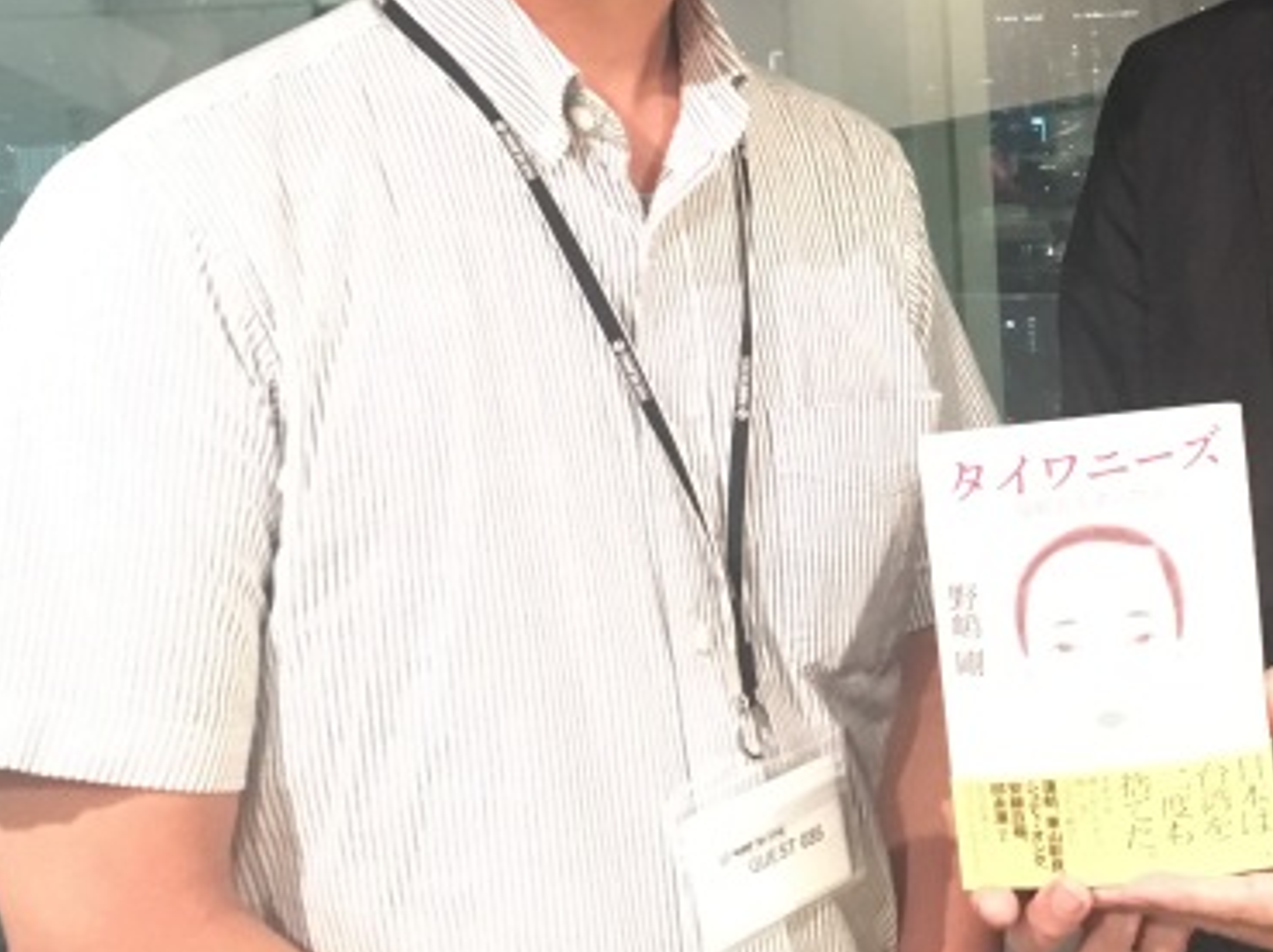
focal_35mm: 59
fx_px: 2168
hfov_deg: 31.4
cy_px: 114
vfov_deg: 24.2
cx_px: 1118
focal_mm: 4.15
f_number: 2.2
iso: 800
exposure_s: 1/15
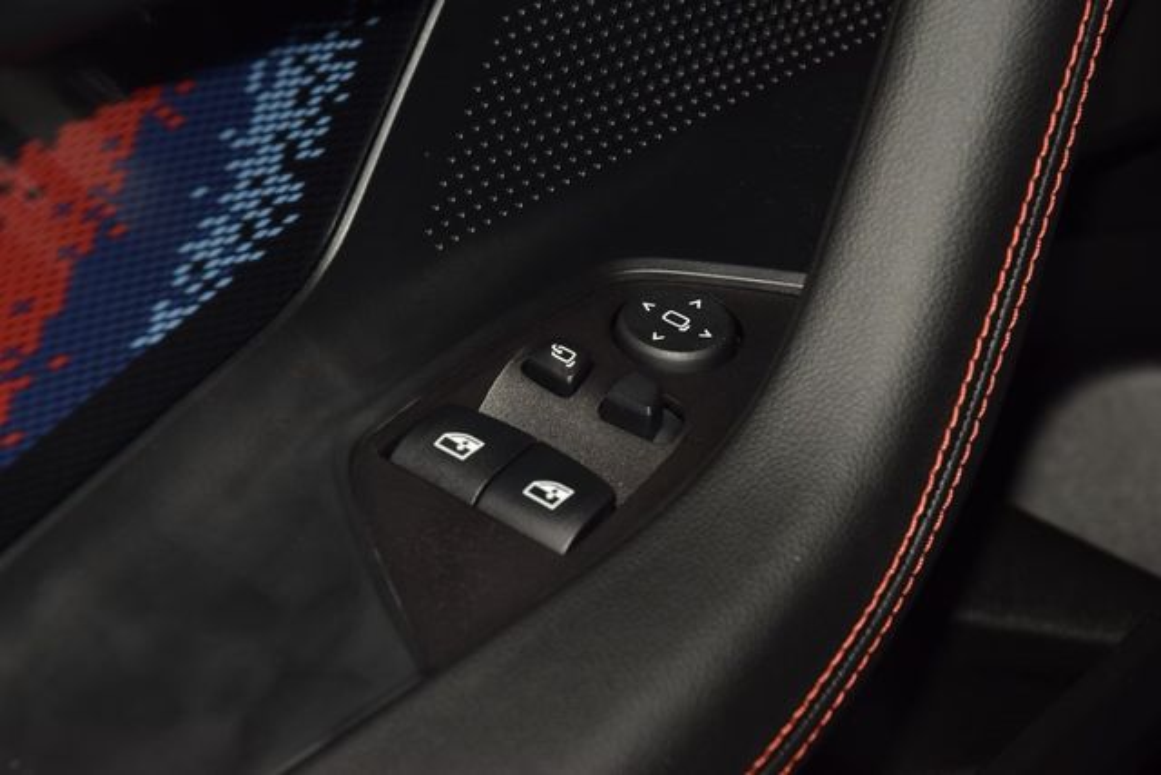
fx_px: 3387
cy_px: 388
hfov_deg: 19.5
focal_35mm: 105
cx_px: 580
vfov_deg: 13.0
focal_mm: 70
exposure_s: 1/125
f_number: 8
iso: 100
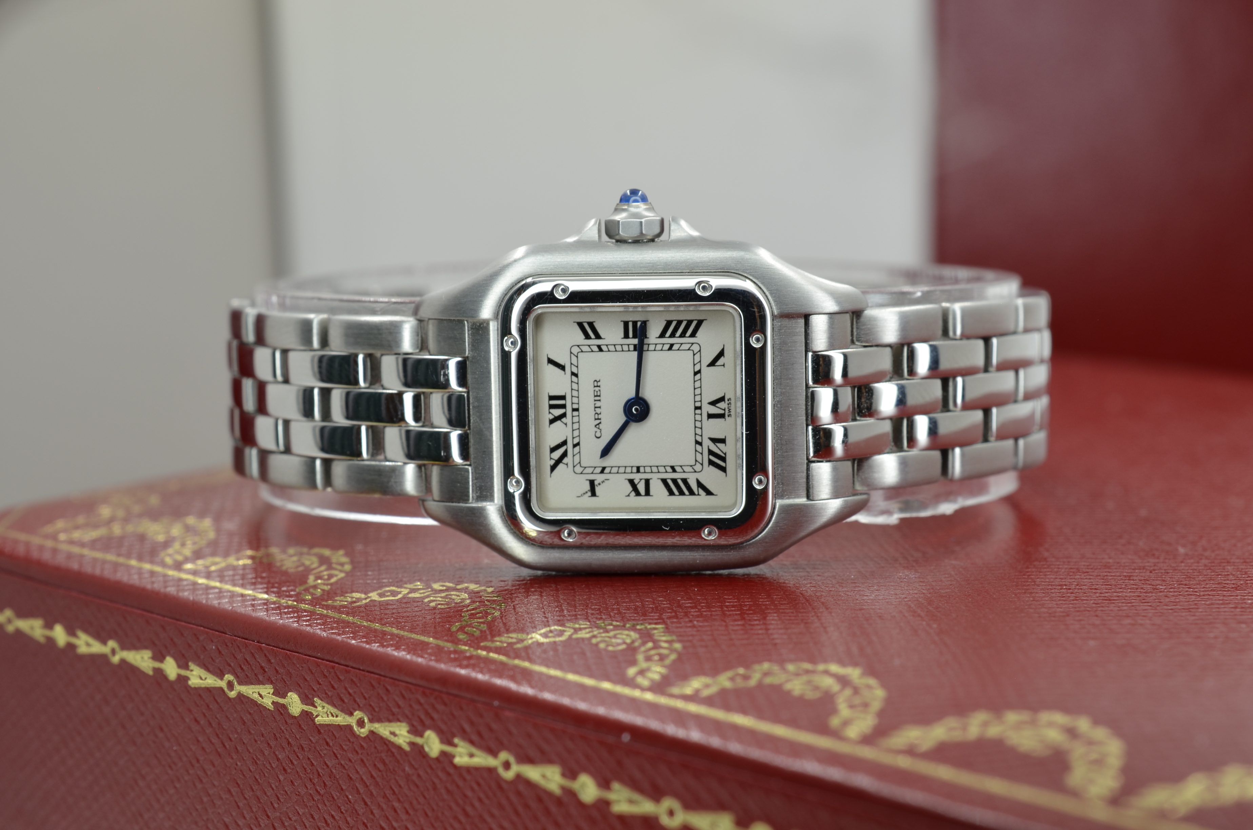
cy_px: 415
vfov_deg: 22.5
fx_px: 2084
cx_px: 626
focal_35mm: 60
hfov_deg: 33.5
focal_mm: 40
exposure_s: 1/13
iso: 100
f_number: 13
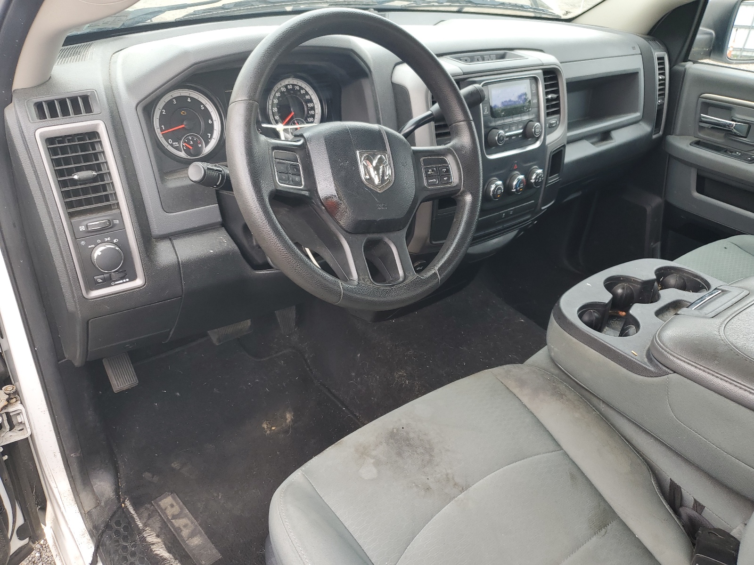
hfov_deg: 67.3
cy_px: 282
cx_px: 377
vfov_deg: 53.1
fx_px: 566
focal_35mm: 26
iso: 50
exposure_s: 1/149
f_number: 1.5
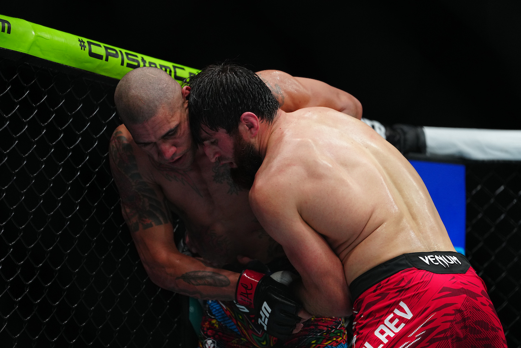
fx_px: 2894
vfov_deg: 6.9
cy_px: 174
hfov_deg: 10.3
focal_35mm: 200
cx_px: 260
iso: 2000
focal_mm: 200
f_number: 2.8
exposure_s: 1/1250
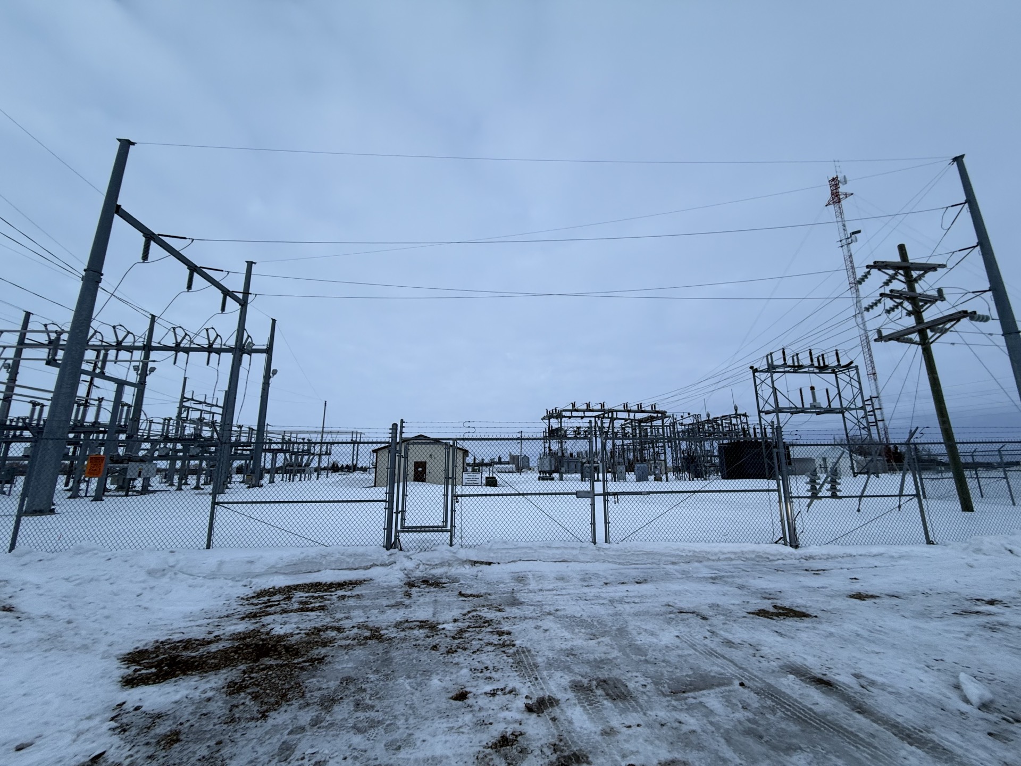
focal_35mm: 14
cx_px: 510
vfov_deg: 85.7
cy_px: 383
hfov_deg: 102.1
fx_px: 413
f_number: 2.2
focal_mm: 2.22
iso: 50
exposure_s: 1/99
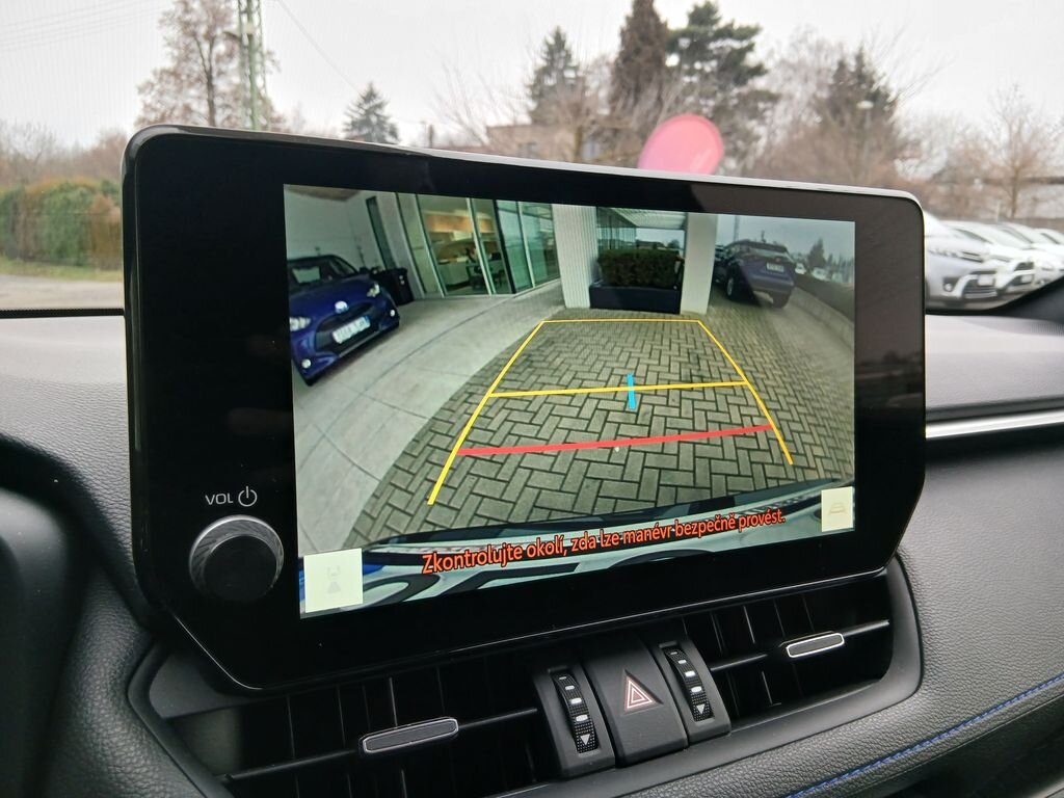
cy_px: 399
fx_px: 799
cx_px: 532
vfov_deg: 53.1
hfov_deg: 67.3
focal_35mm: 26
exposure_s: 1/50
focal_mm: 3.98
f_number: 1.8
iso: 100
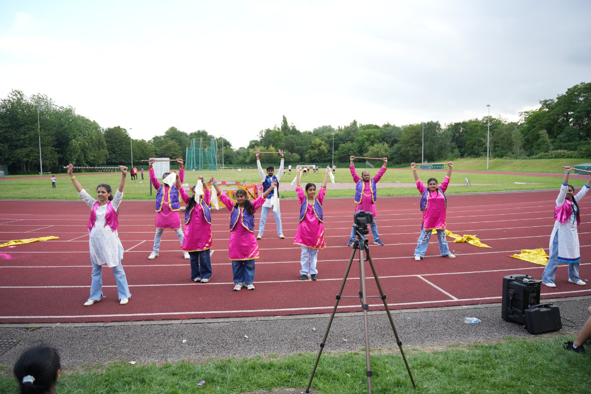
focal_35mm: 24
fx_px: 394
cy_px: 197
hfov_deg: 73.8
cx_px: 296
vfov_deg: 53.1
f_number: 2.8
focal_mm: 24
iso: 250
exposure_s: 1/400
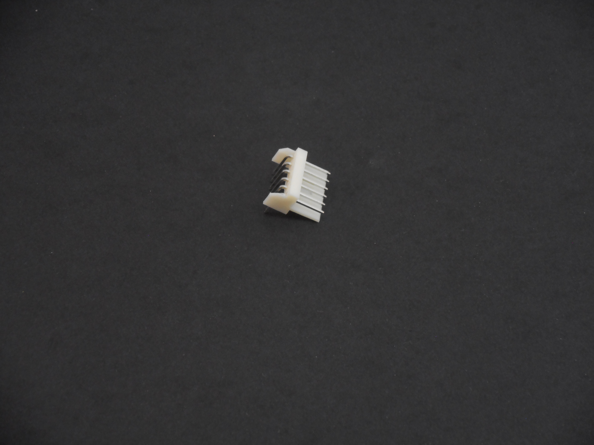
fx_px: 1750
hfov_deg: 19.3
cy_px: 222
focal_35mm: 102
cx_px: 297
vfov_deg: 14.5
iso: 280
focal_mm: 18.2
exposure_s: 1/60
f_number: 5.8
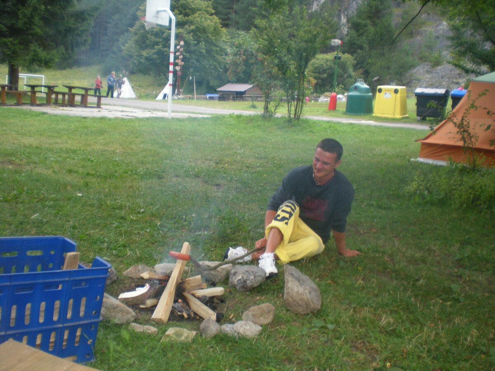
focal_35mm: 38
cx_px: 248
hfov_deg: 49.0
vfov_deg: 37.7
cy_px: 186
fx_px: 543
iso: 210
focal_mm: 6.3
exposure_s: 1/30
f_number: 3.1
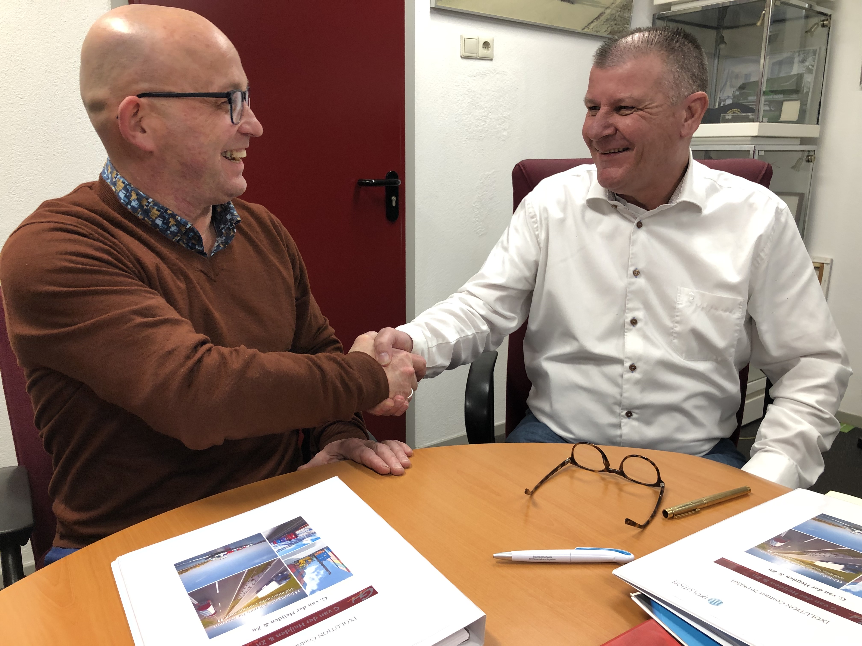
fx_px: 697
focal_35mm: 28
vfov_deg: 49.7
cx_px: 431
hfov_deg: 63.4
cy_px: 323
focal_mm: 4
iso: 40
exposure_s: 1/20
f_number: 1.8
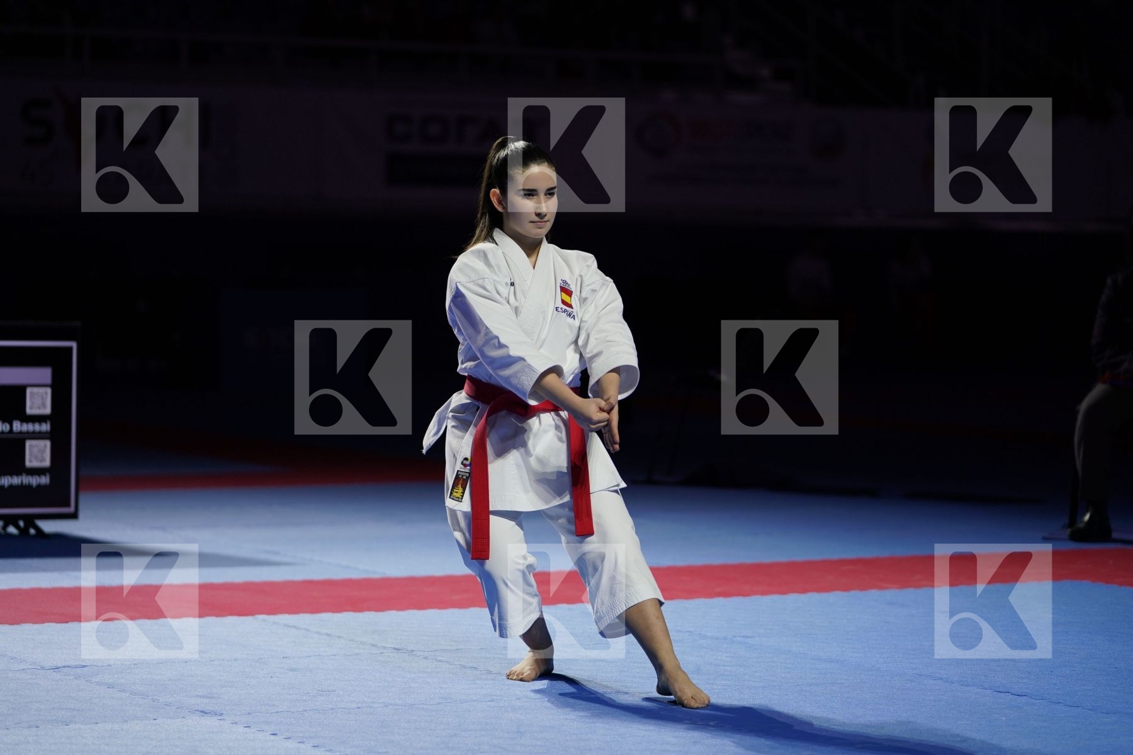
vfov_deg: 12.3
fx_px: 3493
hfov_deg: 18.4
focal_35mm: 111
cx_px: 566
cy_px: 378
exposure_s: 1/500
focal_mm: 111
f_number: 2.8
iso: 400
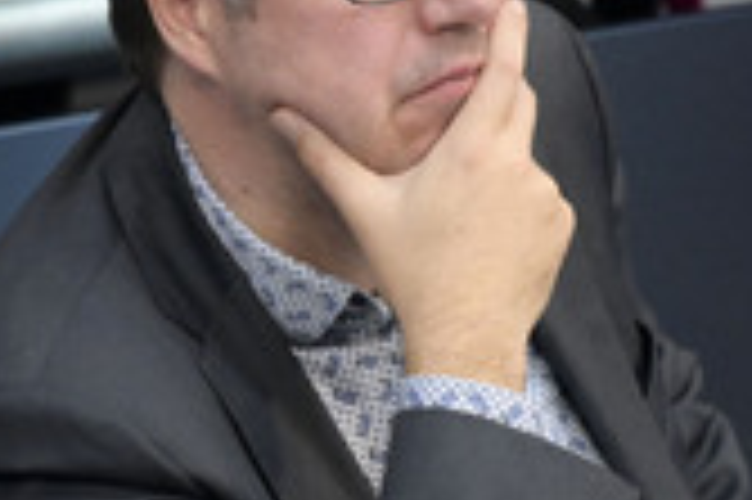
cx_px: 268
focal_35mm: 1215
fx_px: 25355
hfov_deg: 1.7
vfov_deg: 1.1
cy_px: 239
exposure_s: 1/320
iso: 10000
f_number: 5.6
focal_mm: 450
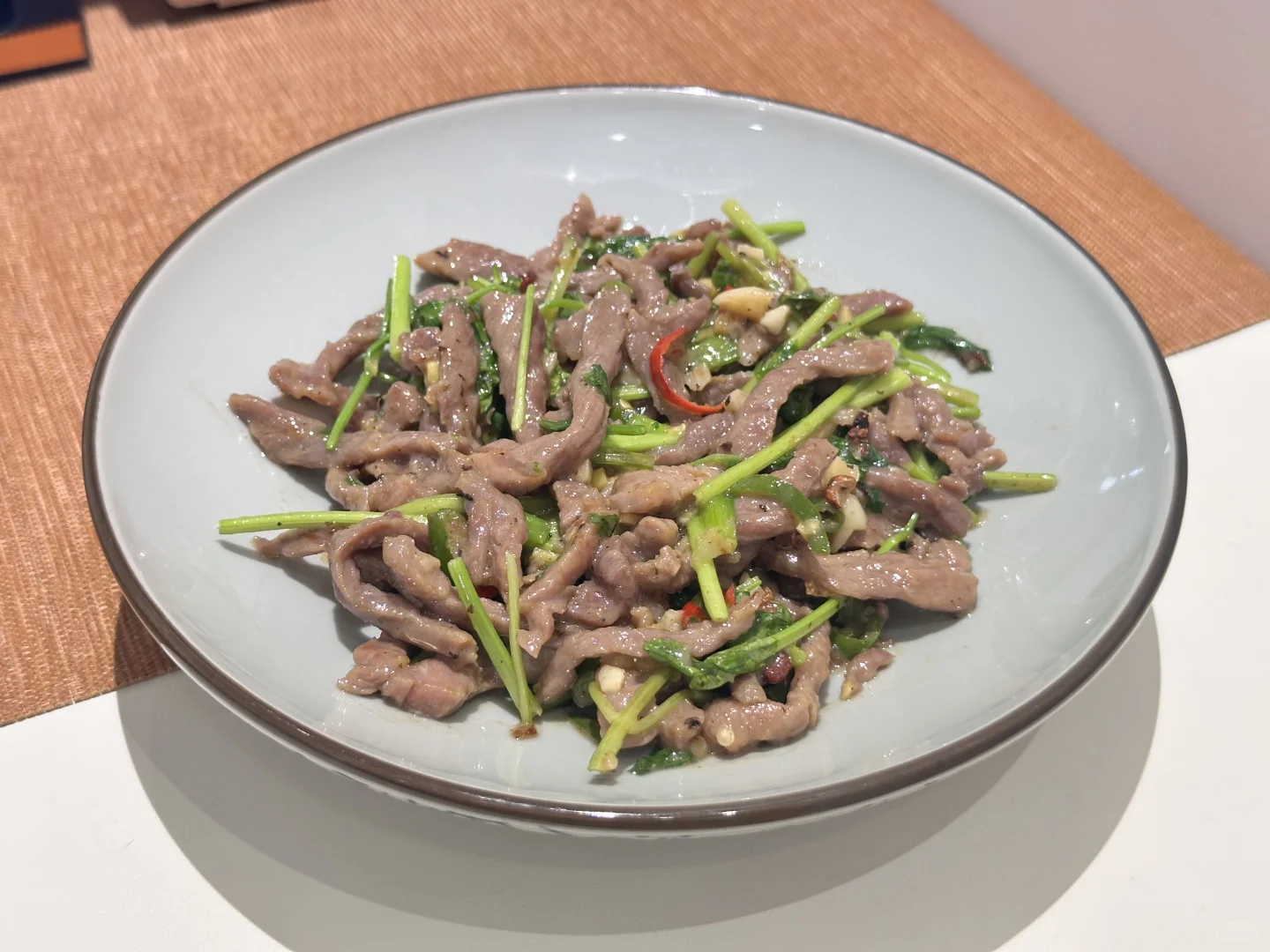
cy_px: 476
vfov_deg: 30.3
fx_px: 1761
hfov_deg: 39.7
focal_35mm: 48
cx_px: 635
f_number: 1.78
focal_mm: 6.86
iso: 125
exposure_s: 1/50
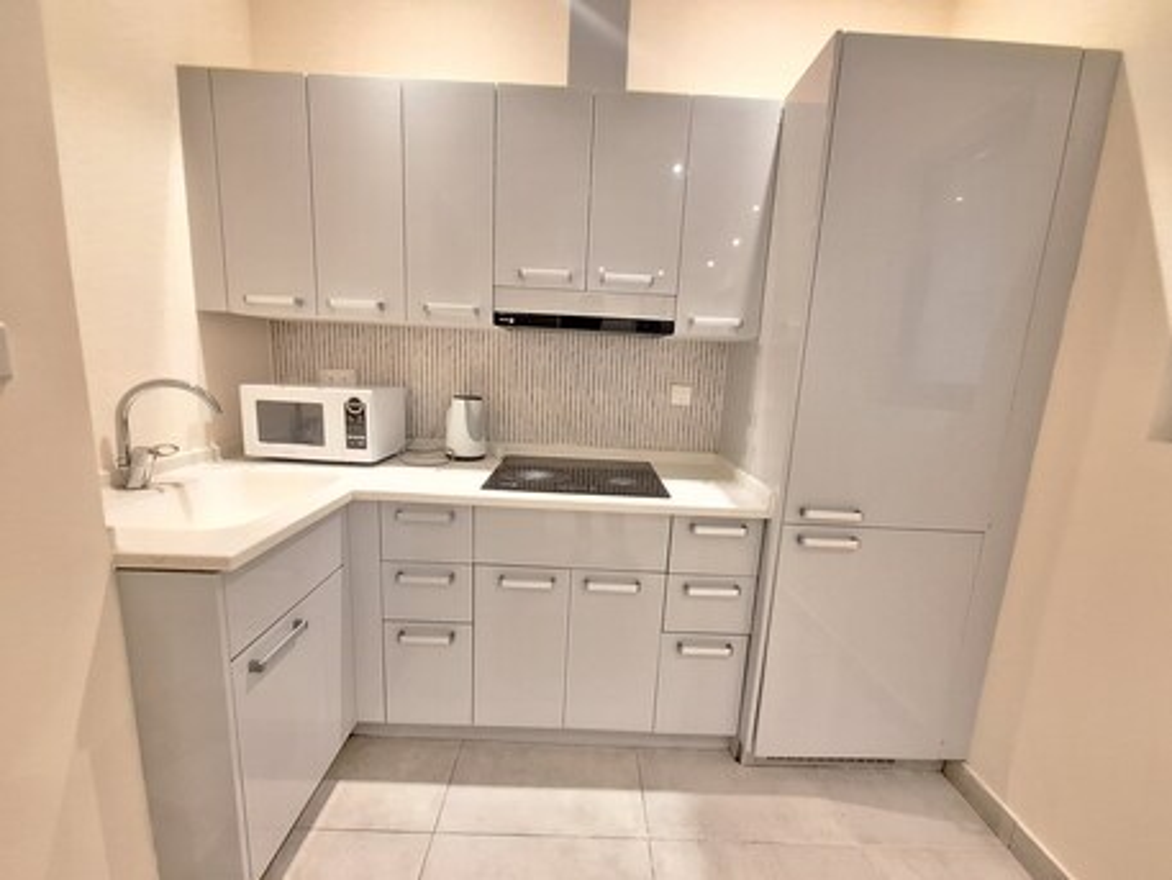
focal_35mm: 13
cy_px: 440
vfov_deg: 89.9
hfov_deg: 106.2
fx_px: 440
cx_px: 586
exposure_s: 1/25
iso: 320
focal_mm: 1.74
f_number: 2.2
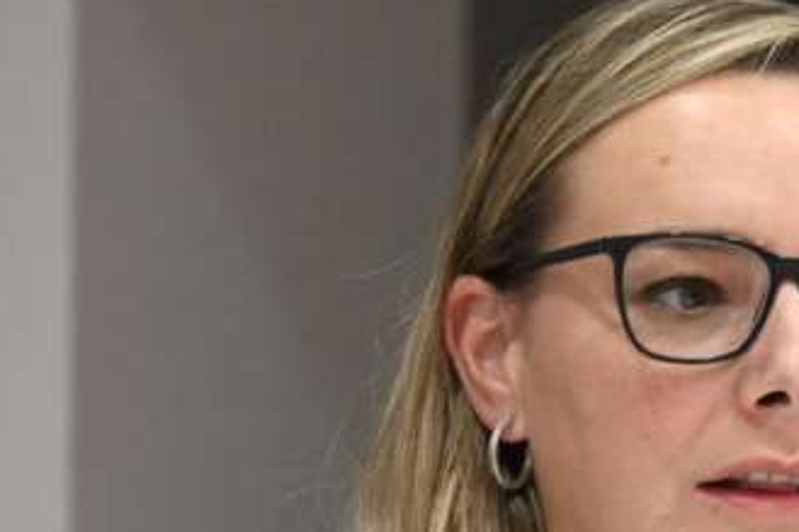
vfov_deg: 1.9
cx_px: 695
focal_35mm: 726
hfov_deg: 2.8
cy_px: 627
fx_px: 16104
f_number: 5.3
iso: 2800
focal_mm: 150
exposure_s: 1/250
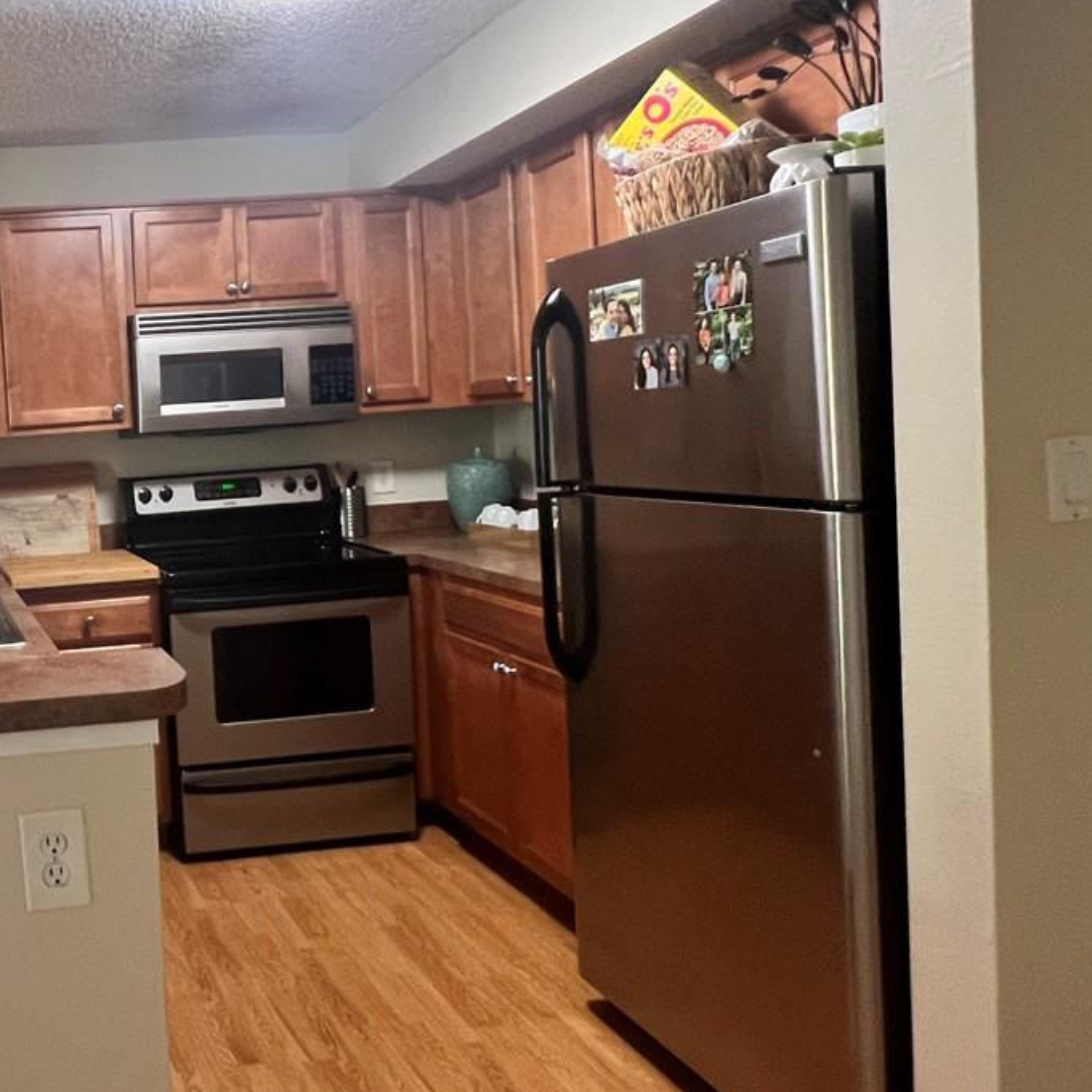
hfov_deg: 48.5
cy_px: 484
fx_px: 964
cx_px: -2
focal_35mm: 27
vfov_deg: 58.9
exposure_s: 1/60
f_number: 1.8
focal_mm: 1.57
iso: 250
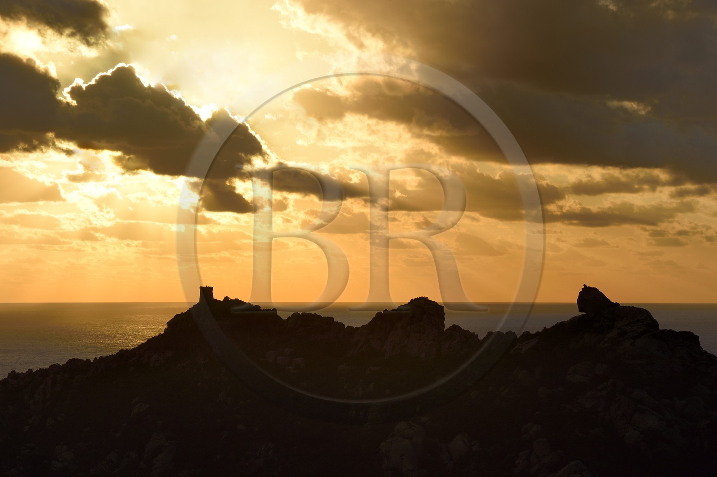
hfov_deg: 14.7
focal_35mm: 140
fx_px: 2786
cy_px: 238
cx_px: 358
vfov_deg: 9.8
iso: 200
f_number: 16
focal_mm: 140
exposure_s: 1/320
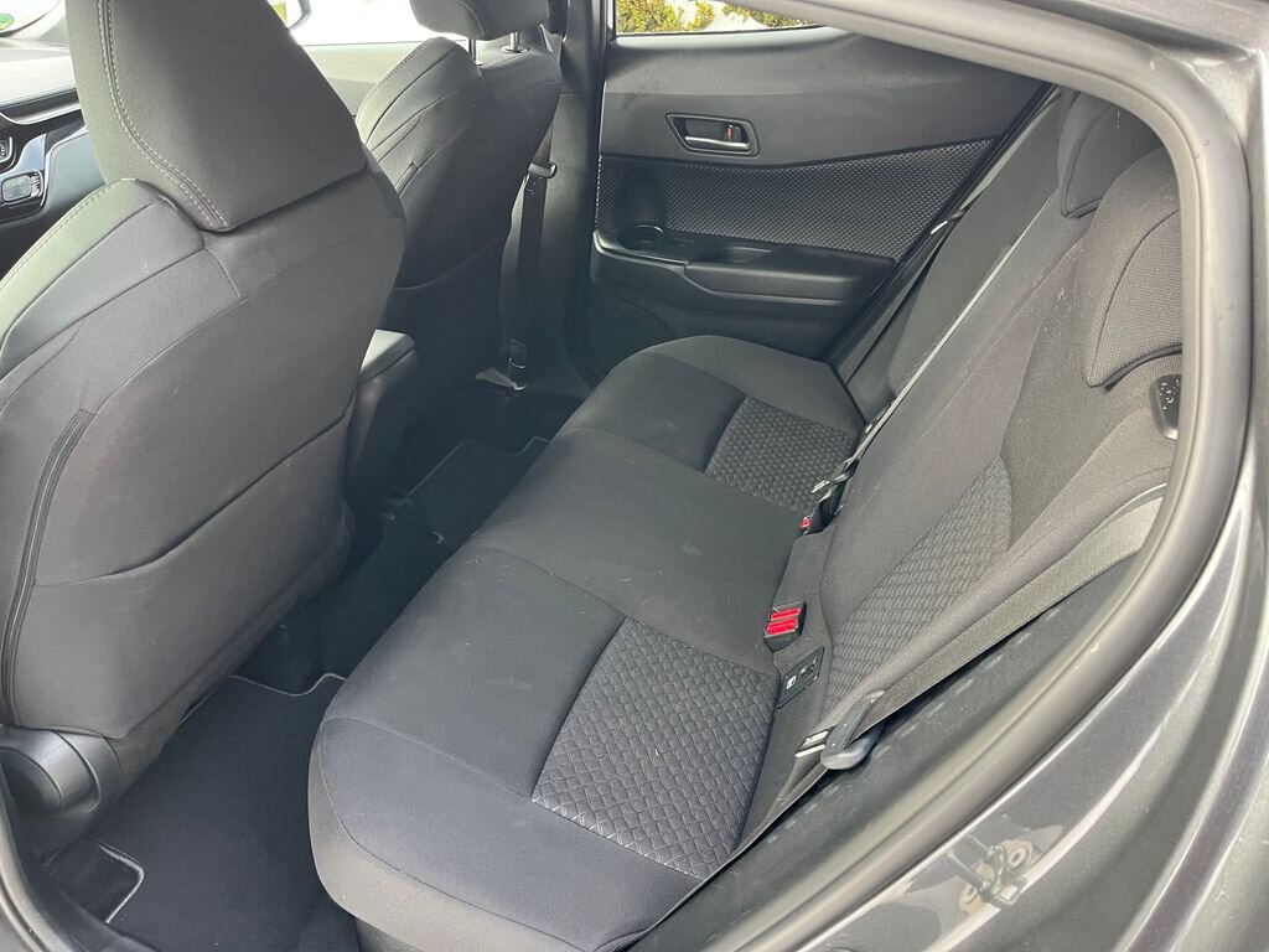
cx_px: 634
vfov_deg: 53.1
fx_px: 953
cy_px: 476
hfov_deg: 67.3
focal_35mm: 26
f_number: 1.6
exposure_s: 1/97
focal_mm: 5.1
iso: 125
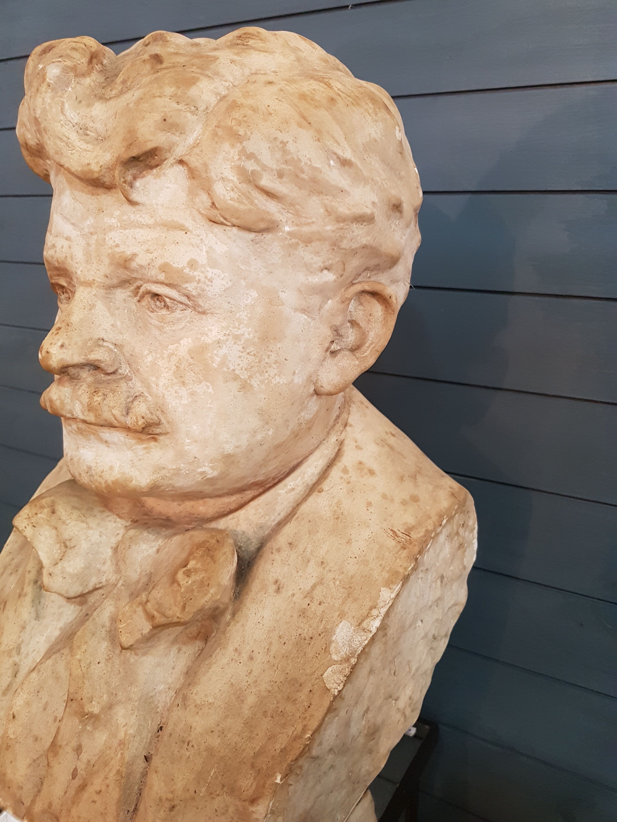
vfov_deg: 67.3
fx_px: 618
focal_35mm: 26
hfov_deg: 53.1
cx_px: 308
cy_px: 411
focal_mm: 4.2
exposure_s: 1/20
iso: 250
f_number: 1.7
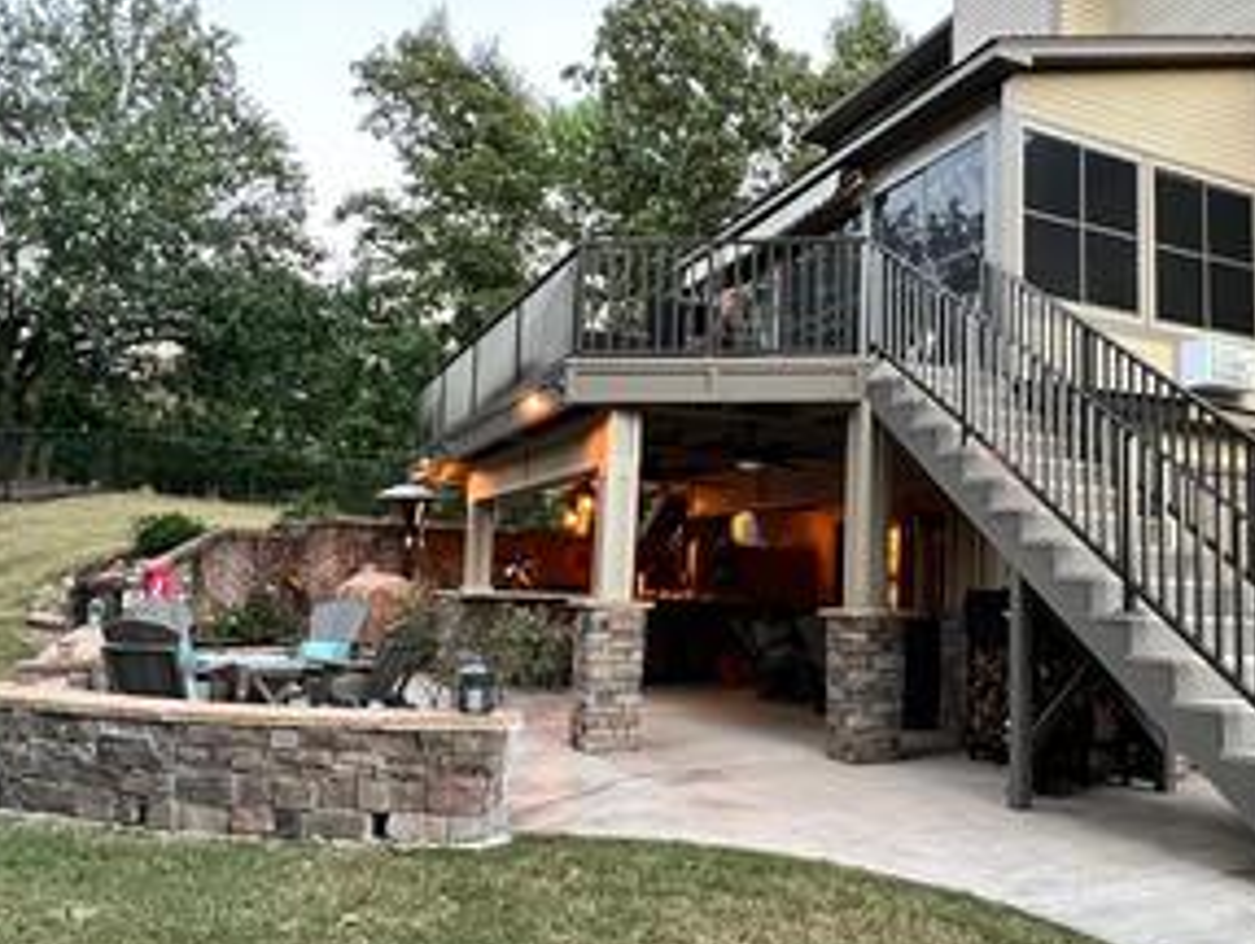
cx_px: 816
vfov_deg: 49.8
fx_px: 1016
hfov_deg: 62.1
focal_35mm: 28
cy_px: 481
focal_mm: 1.57
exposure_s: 1/60
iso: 500
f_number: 1.8
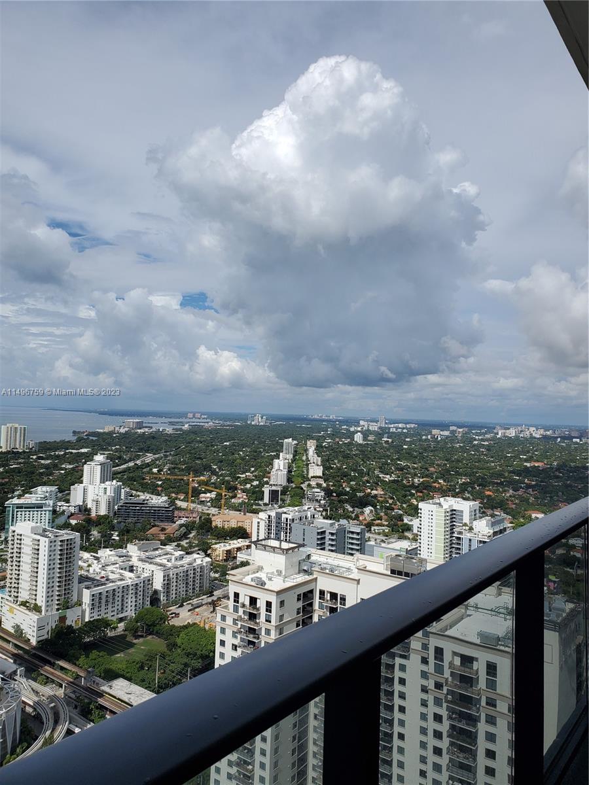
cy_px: 392
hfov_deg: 53.1
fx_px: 590
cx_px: 294
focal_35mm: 26
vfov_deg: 67.3
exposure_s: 1/3848
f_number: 2.4
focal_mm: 4.3
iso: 50
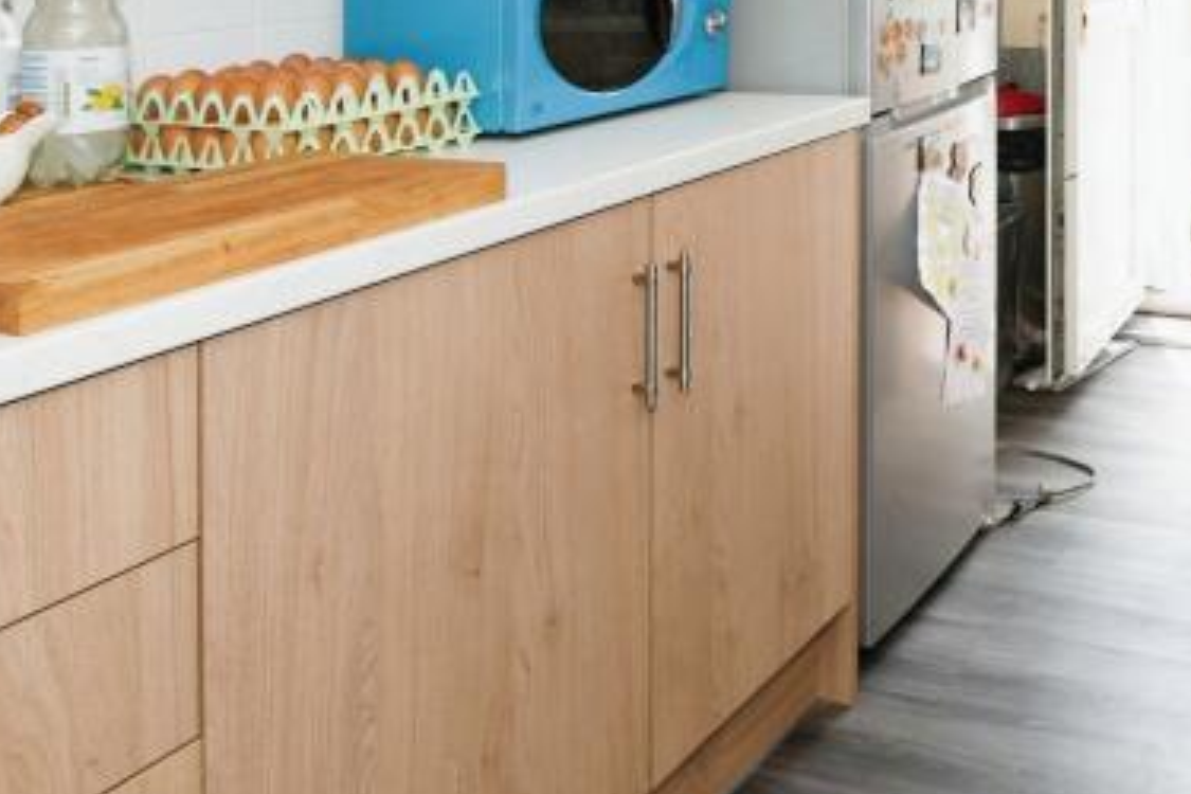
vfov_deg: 30.9
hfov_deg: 43.9
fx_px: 1356
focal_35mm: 41
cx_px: 1039
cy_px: 49
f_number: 4.5
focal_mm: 10
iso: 125
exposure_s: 1/60
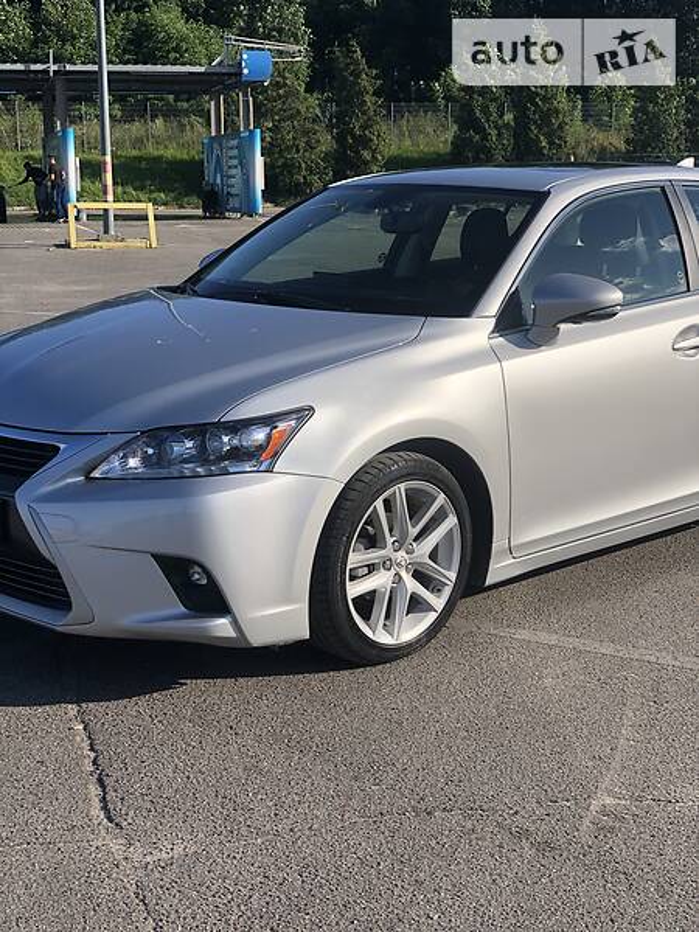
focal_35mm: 52
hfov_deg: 28.0
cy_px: 466
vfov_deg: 36.8
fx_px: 1400
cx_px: 350
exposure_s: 1/1116
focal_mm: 6
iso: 16
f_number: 2.4
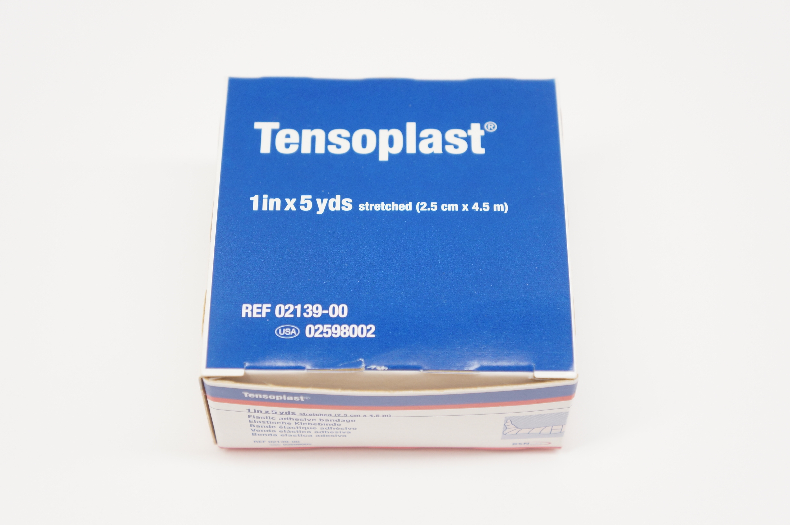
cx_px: 395
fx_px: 1348
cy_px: 262
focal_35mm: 62
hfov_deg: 32.7
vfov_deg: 22.0
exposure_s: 1/80
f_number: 5
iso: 400
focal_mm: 41
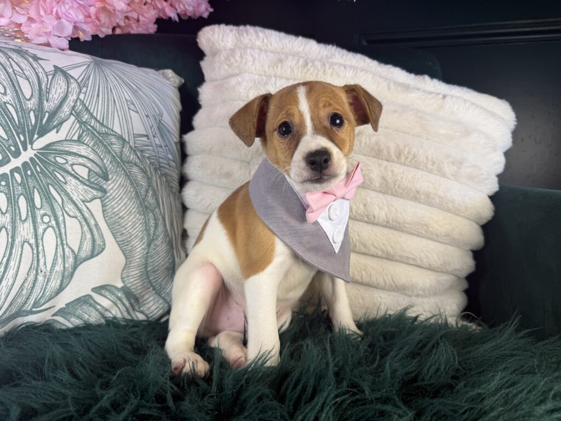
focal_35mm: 24
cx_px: 280
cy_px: 210
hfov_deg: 71.6
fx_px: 389
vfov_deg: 56.8
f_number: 1.78
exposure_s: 1/170
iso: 64
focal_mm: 6.76
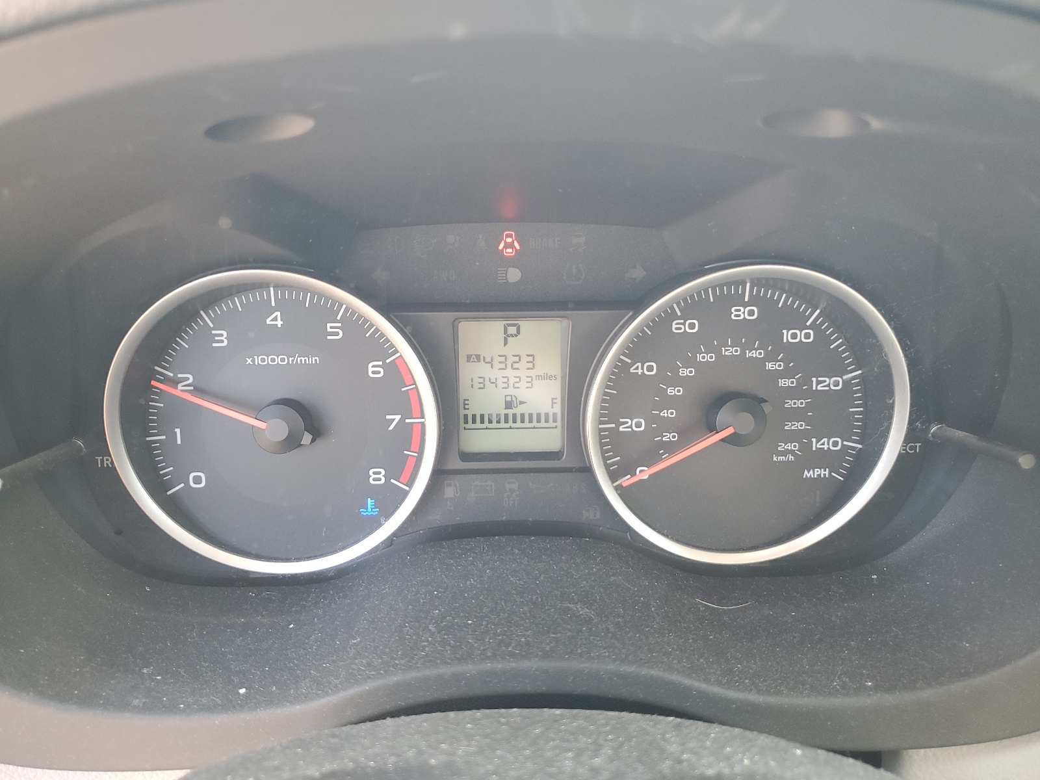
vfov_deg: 53.1
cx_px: 520
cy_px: 390
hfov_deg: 67.3
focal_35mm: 26
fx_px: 781
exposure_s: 1/60.2
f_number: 1.5
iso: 68
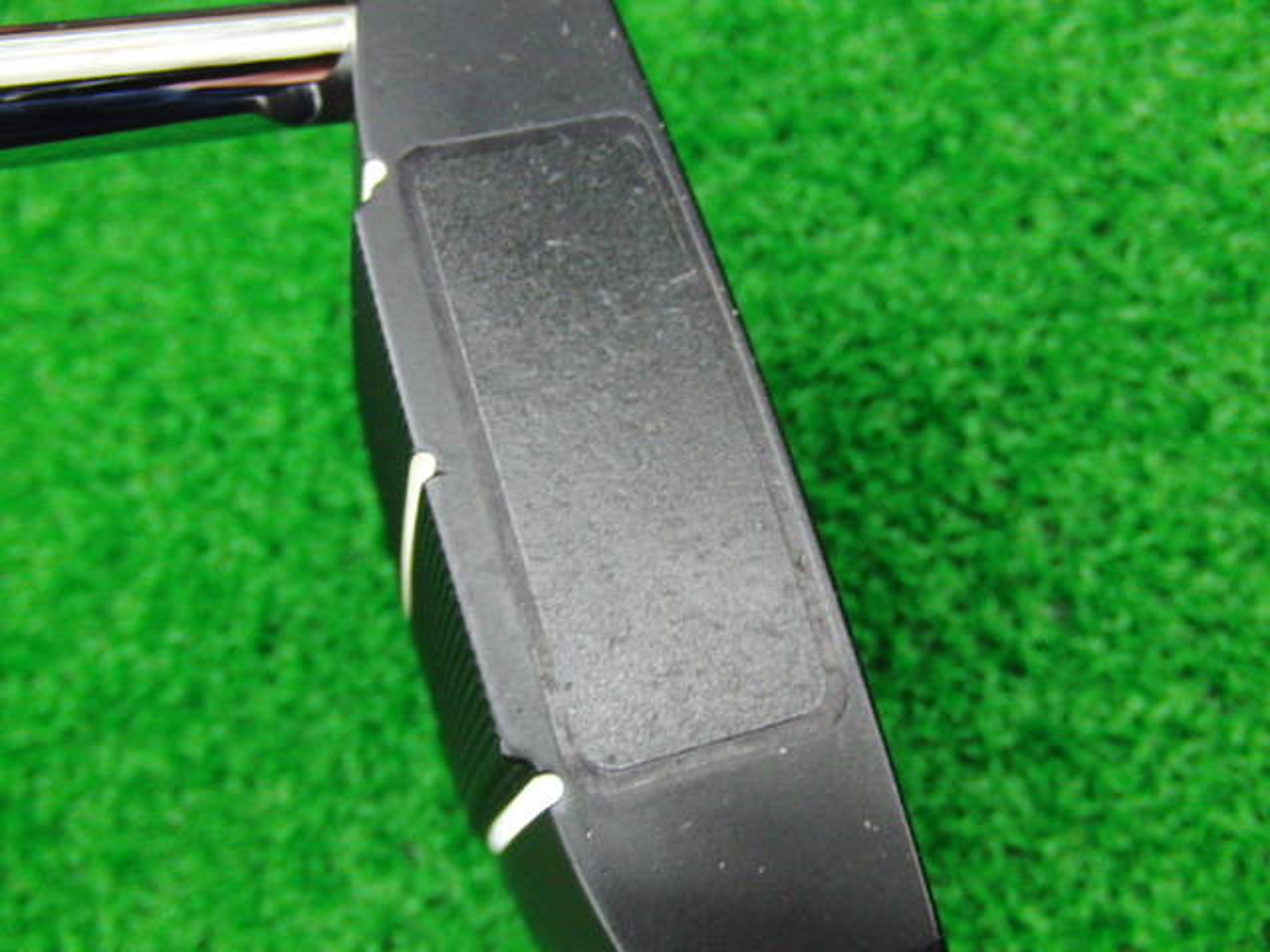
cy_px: 476
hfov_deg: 50.1
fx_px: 1357
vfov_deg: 38.7
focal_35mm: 37
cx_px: 635
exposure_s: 1/25
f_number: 3.6
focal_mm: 6.42
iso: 400
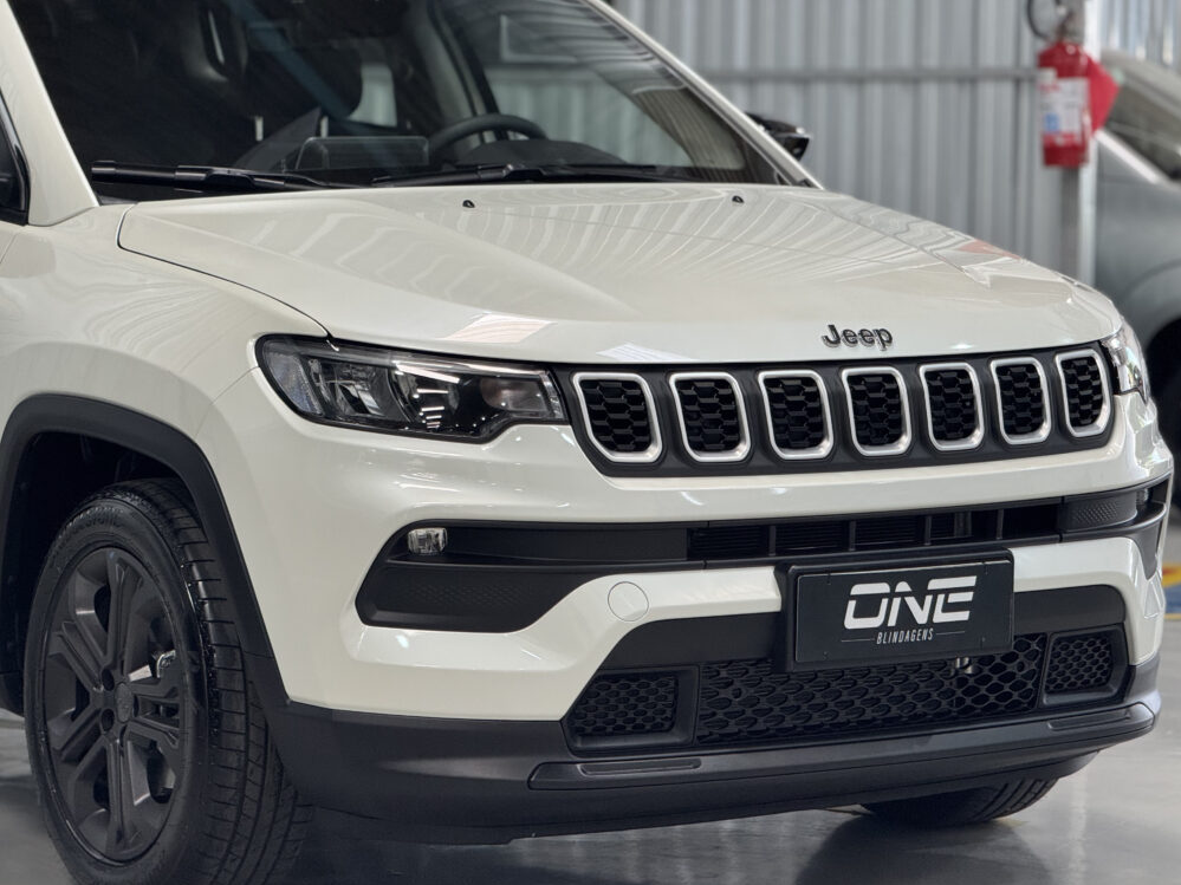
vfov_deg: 12.0
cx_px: 586
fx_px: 4196
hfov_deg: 16.0
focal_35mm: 123
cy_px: 453
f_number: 2.8
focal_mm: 15.66
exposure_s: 1/120
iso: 200
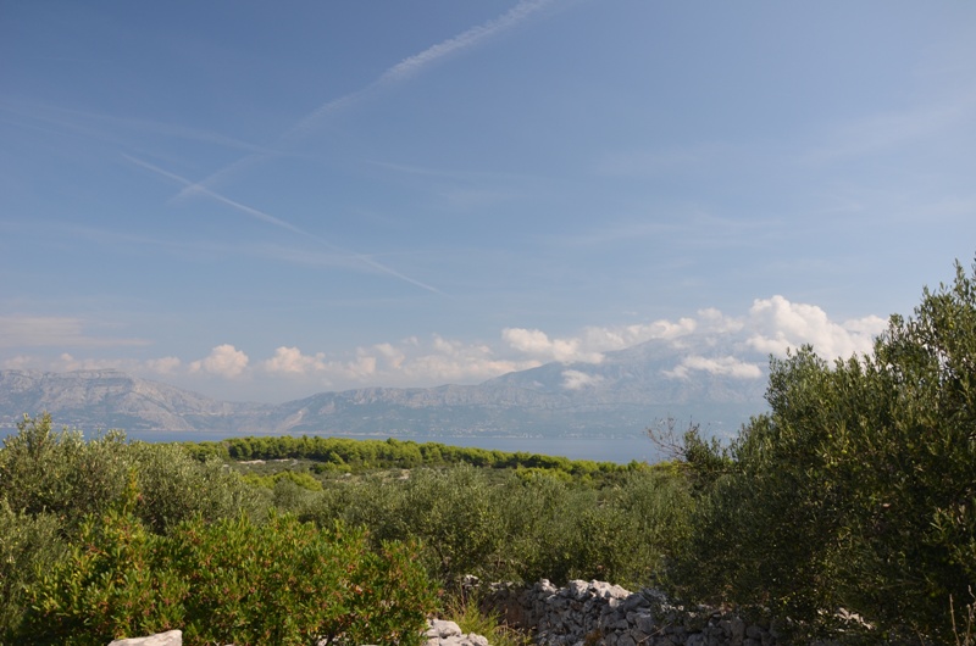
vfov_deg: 47.7
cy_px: 323
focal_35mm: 27
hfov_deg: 67.5
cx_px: 488
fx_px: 731
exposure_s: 1/250
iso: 200
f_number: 8
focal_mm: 18
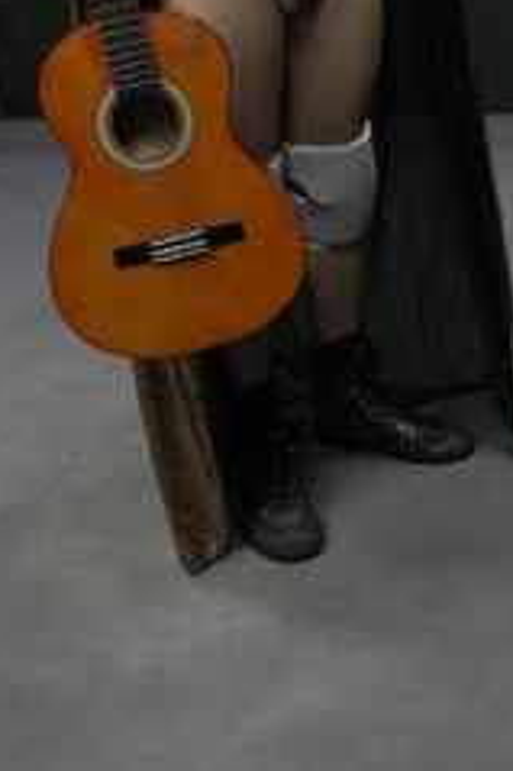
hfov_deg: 18.9
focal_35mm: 70
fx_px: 1495
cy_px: -32
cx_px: 521
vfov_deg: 27.0
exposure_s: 1/400
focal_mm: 33.4
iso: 12800
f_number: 3.5
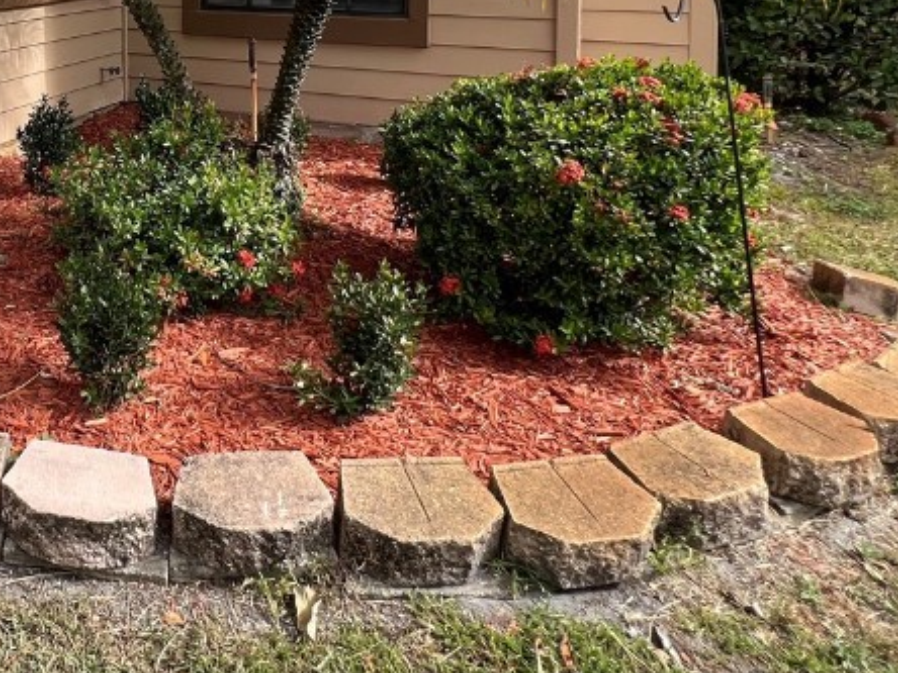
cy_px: -24
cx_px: 97
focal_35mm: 30
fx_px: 778
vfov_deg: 40.1
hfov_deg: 52.9
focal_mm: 1.57
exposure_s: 1/292
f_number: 1.8
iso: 32
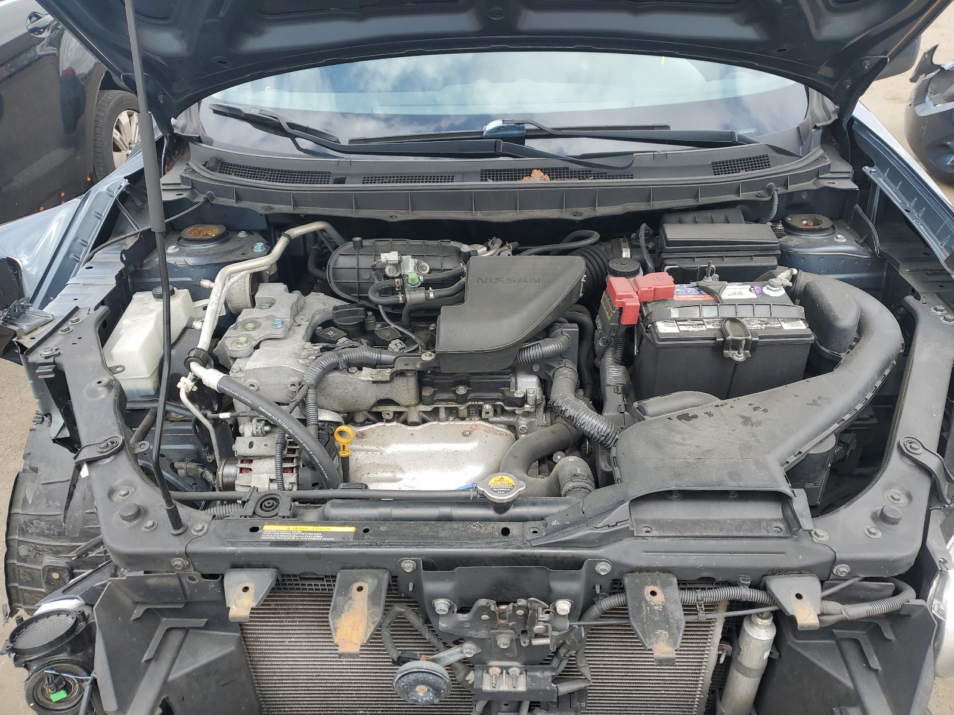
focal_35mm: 26
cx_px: 477
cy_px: 358
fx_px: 717
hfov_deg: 67.3
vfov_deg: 53.1
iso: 50
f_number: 1.5
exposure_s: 1/714
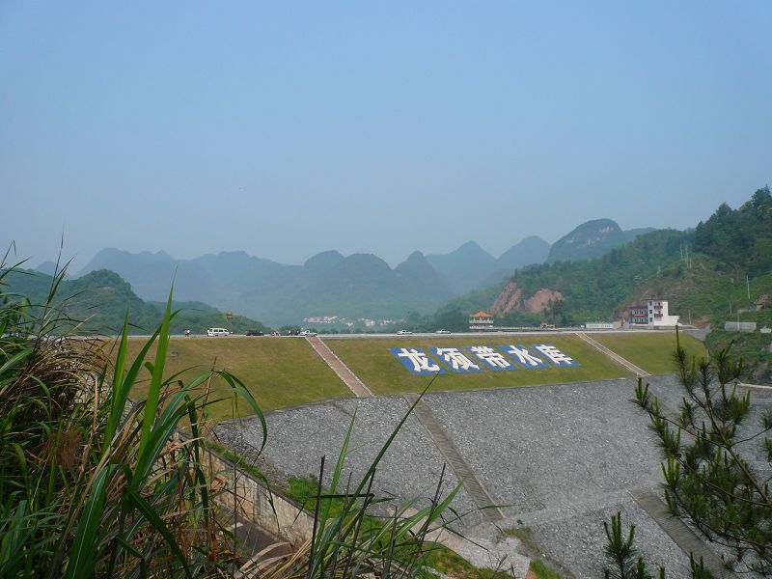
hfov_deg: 63.4
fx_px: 624
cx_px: 386
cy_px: 290
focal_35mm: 28
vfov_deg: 49.7
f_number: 8
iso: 100
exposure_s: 1/250
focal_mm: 4.6
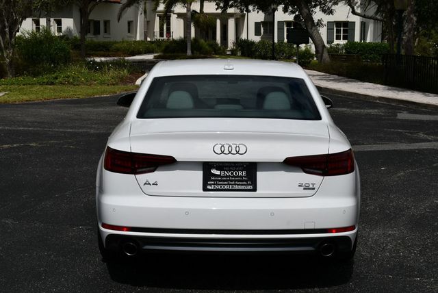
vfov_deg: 21.3
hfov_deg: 31.4
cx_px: 219
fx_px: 779
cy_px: 146
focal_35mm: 64
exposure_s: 1/500
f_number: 11
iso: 100
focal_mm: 32
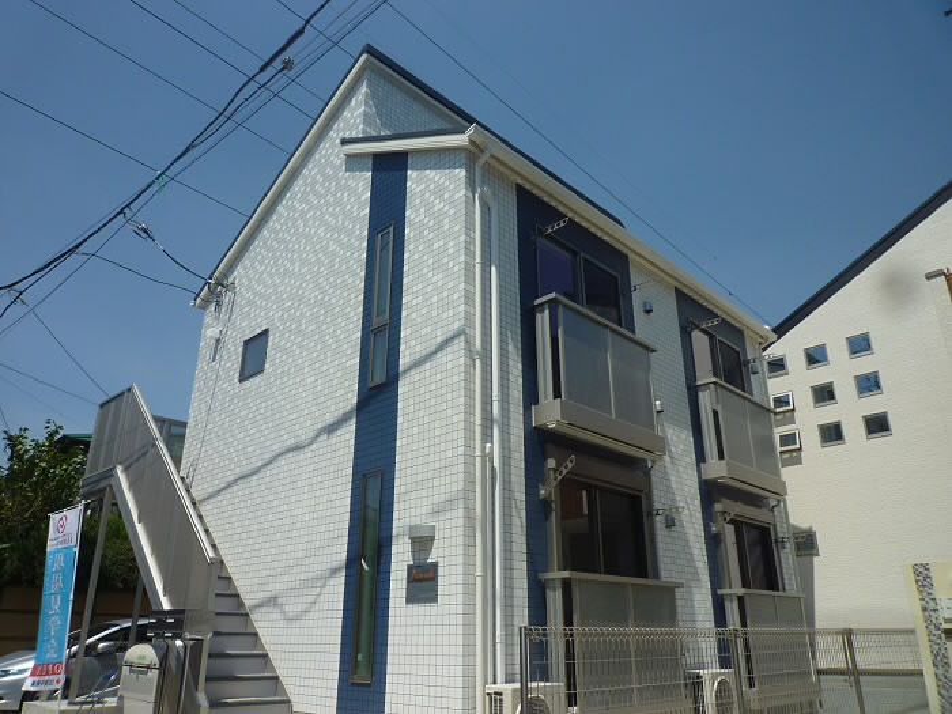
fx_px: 688
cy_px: 357
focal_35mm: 25
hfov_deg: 69.4
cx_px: 476
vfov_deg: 54.9
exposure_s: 1/800
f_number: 5
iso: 100
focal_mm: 4.4
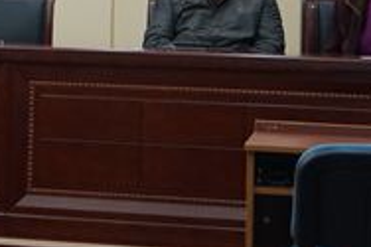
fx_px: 1668
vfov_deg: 8.4
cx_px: -154
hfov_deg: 12.2
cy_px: -50
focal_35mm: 162
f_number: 4
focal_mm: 38
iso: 2000
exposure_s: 1/160
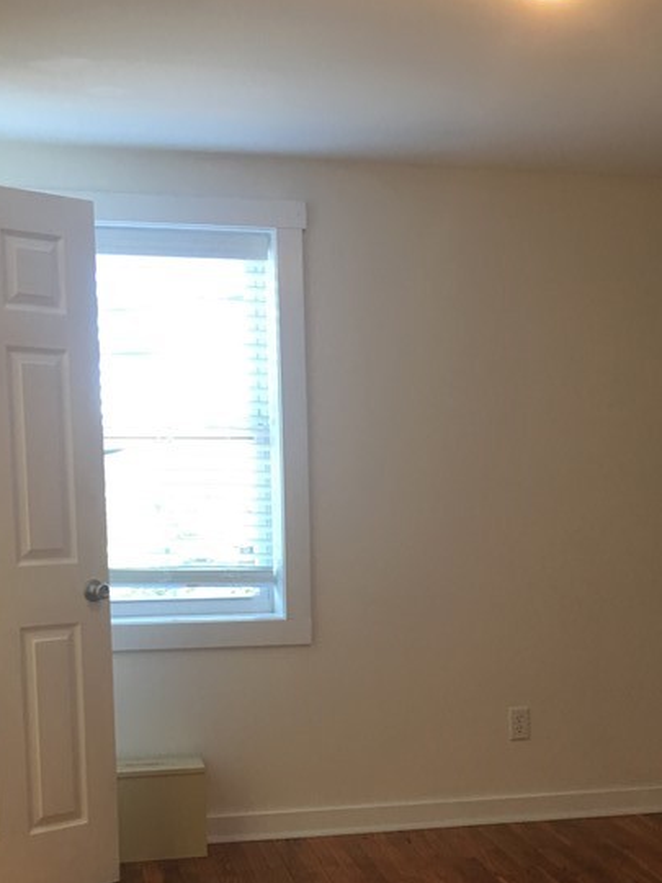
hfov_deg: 26.4
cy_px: 700
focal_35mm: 55
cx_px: 427
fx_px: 1402
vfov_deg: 33.9
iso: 25
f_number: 2.2
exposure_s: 1/15
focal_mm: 4.15
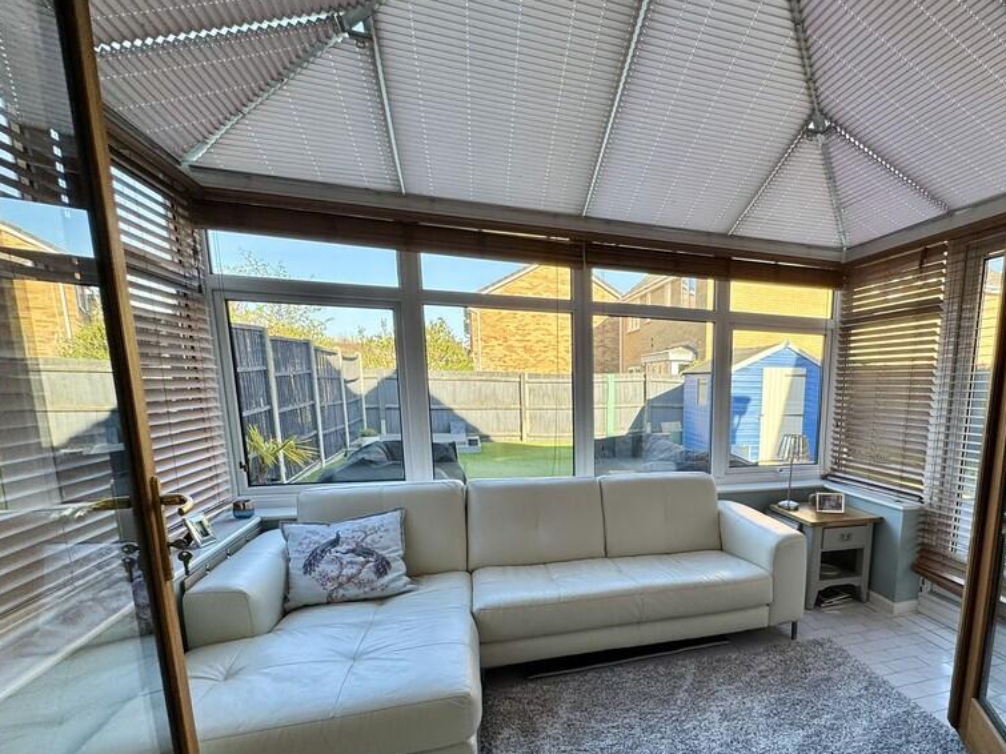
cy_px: 485
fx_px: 552
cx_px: 673
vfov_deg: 67.3
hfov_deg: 81.7
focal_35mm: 19
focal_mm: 2.22
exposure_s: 1/197
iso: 40
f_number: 2.2
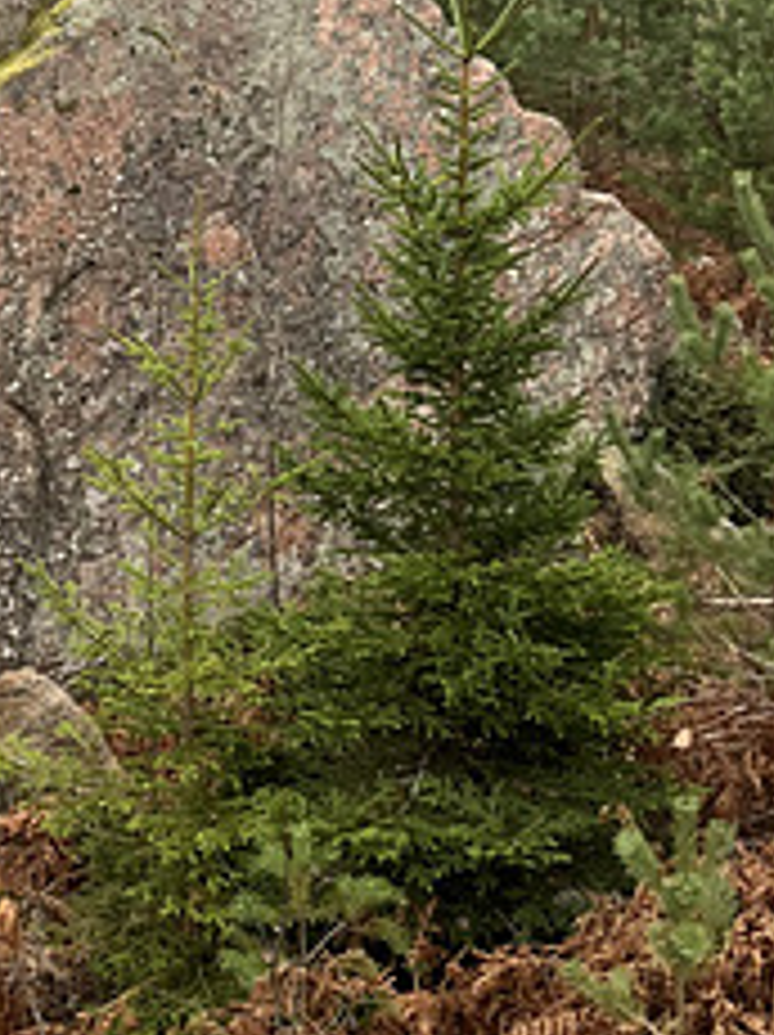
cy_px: 50
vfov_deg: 22.1
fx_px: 2569
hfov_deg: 16.4
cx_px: -184
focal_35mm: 86
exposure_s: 1/187
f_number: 1.6
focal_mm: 5.1
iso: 40
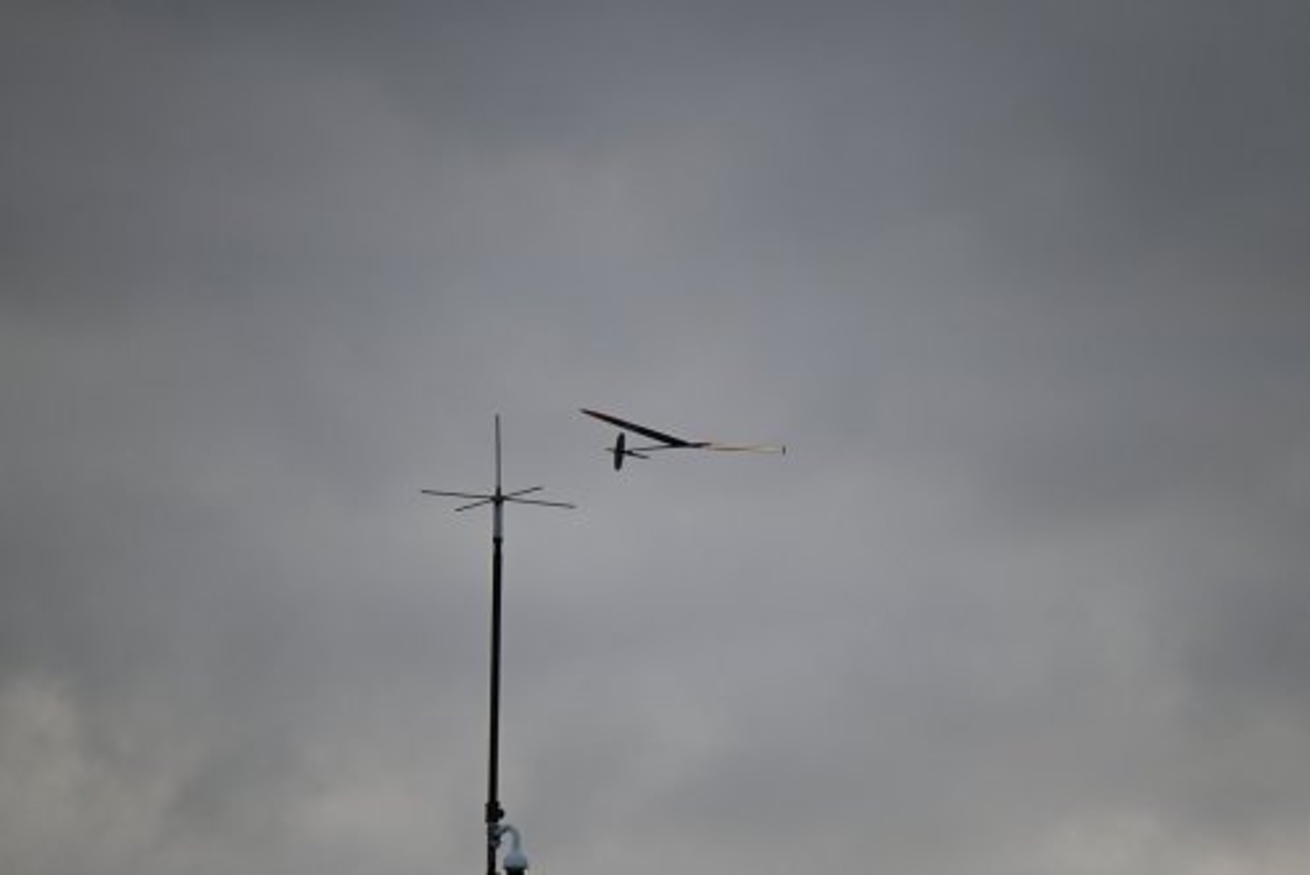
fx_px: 14563
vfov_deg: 3.4
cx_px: 655
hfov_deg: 5.2
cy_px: 438
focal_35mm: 400
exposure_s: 1/3200
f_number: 6.3
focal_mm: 400
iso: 1250
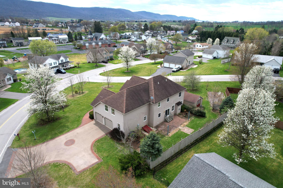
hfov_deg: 78.6
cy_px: 94
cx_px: 142
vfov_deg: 57.2
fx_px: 173
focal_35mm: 22
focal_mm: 8.38
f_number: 2.8
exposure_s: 1/1500
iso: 130
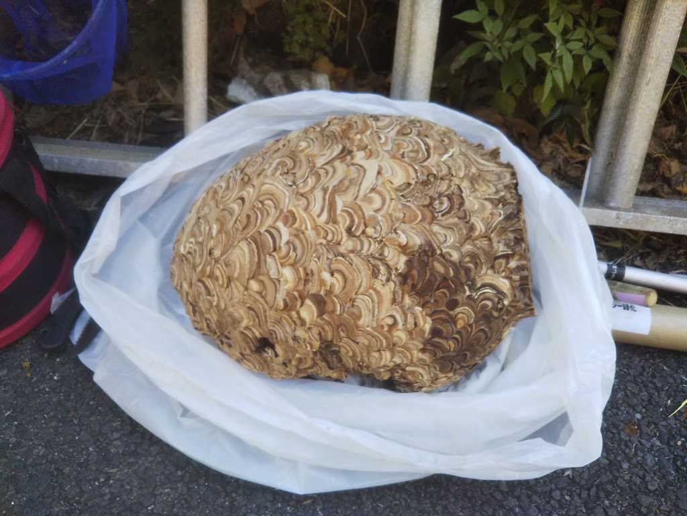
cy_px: 258
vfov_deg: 46.8
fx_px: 595
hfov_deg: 60.0
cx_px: 344
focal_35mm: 30
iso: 40
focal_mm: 4
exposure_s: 1/120
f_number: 2.2
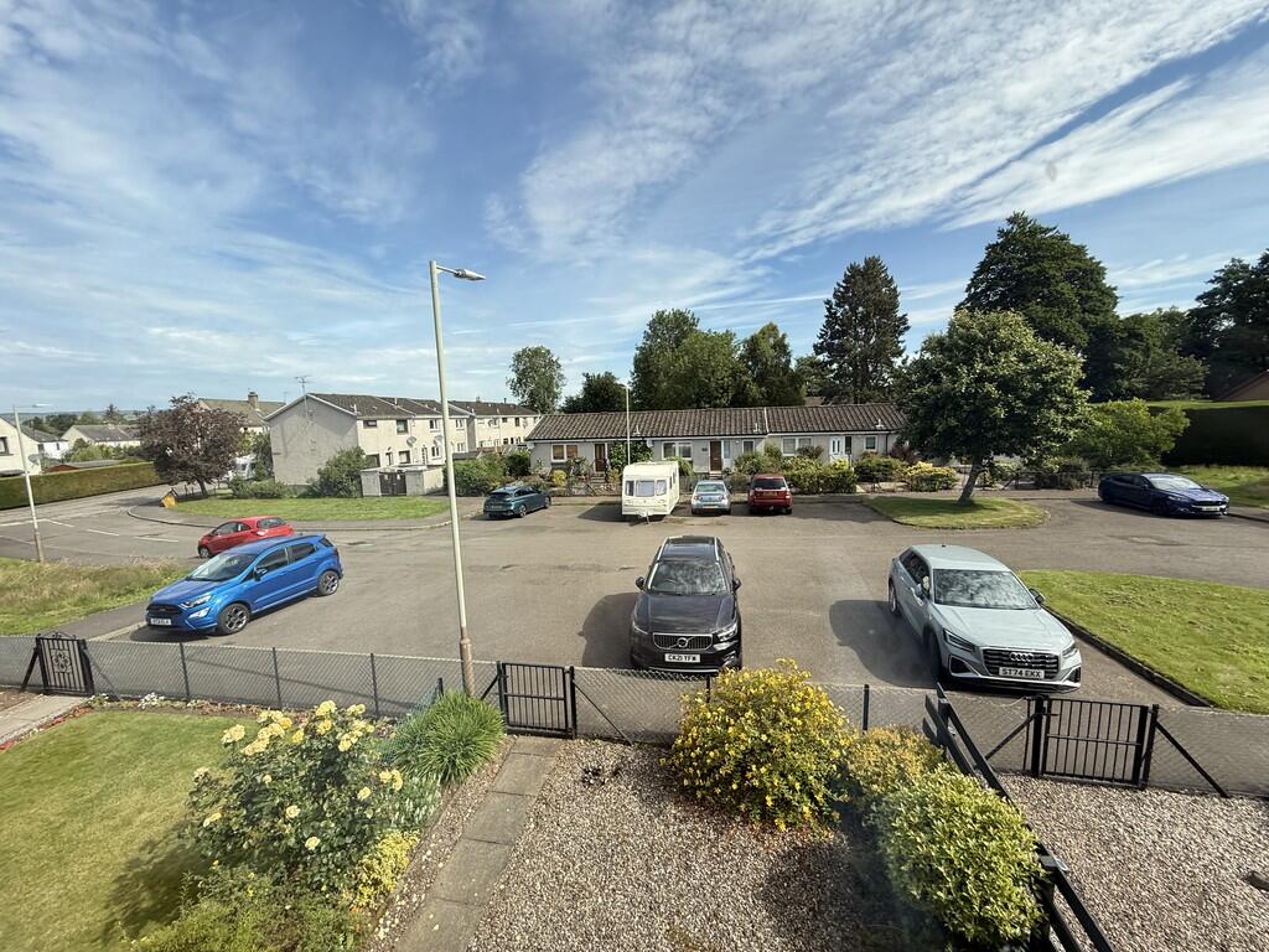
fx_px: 513
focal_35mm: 14
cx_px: 634
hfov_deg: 102.1
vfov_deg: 85.7
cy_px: 476
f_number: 2.2
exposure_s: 1/658
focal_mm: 2.22
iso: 50
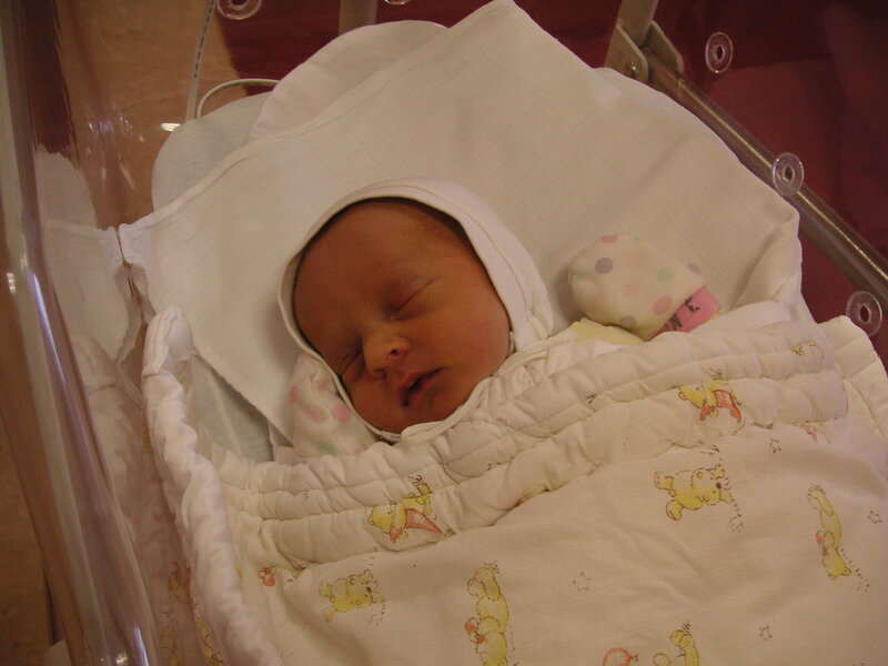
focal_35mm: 37
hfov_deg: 50.1
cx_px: 444
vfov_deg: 38.7
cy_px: 333
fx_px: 949
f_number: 2.8
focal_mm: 6.1
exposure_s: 1/45
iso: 64
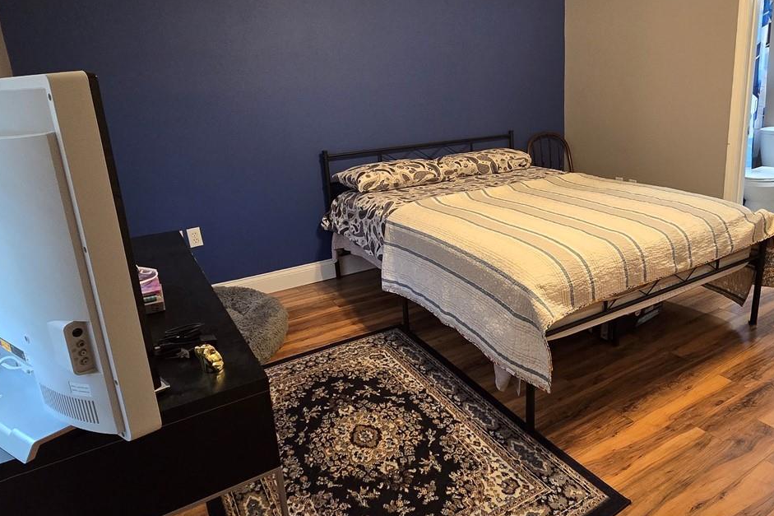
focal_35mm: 23
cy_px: 213
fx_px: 494
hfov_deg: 75.2
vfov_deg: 54.8
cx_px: 468
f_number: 2.2
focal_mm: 2.2
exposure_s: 1/60
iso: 500
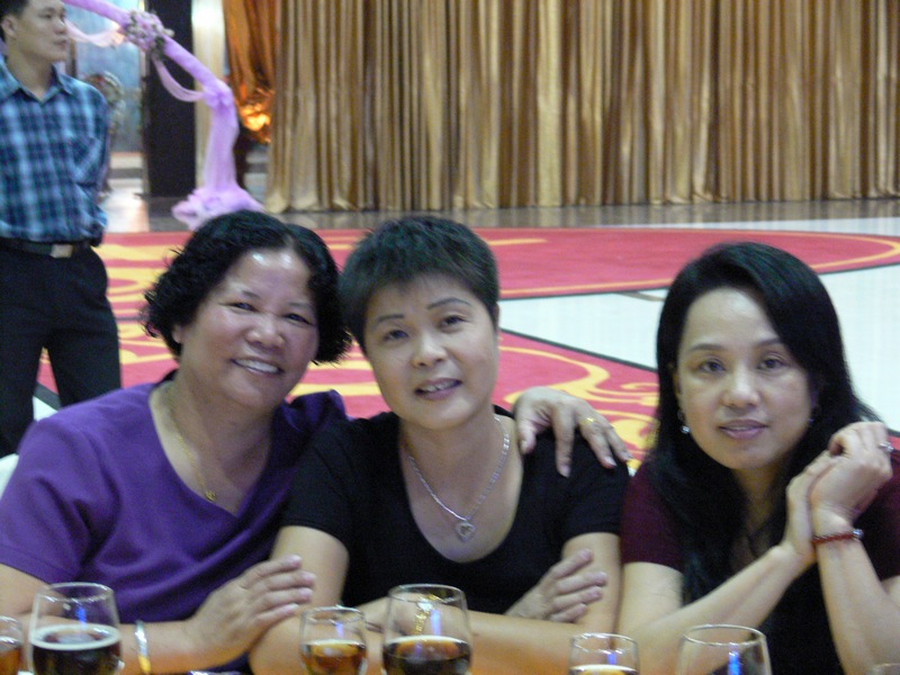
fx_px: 2210
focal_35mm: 85
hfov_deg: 23.0
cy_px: 338
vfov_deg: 17.4
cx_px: 450
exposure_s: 1/15
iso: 400
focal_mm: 17.9
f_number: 3.2
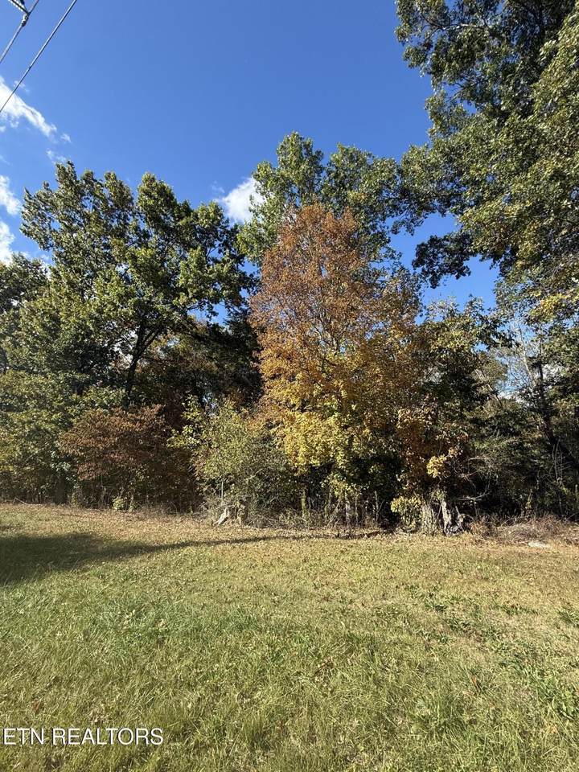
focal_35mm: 14
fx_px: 312
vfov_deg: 102.1
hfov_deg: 85.7
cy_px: 386
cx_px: 290
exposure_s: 1/686
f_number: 2.2
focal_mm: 2.22
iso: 50
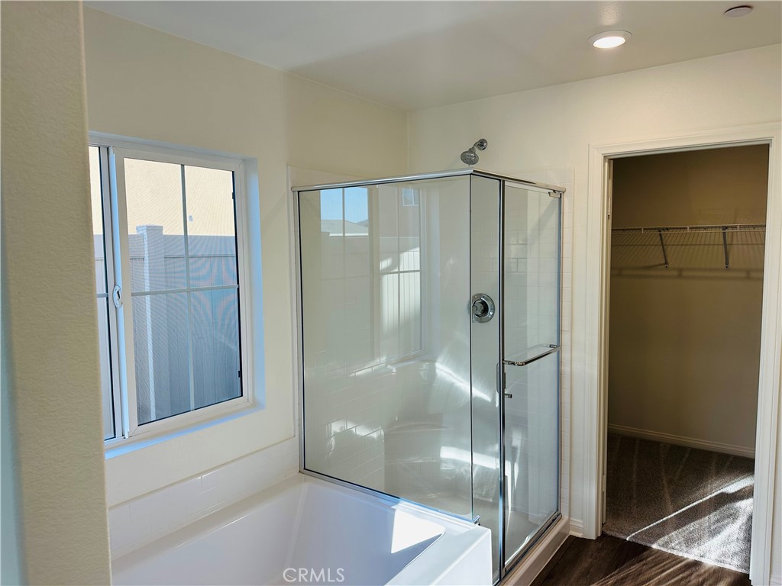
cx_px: 391
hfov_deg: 71.6
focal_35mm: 24
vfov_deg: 56.8
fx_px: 542
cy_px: 293
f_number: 1.78
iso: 80
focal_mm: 6.86
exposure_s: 1/267
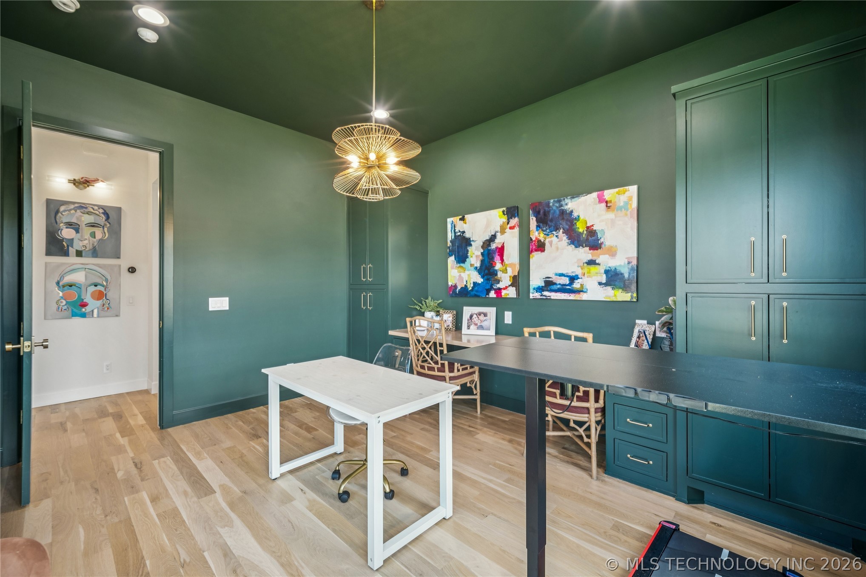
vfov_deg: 81.2
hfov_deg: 104.3
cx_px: 433
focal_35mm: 14
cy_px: 288
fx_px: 337
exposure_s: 1/10
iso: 640
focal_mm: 14
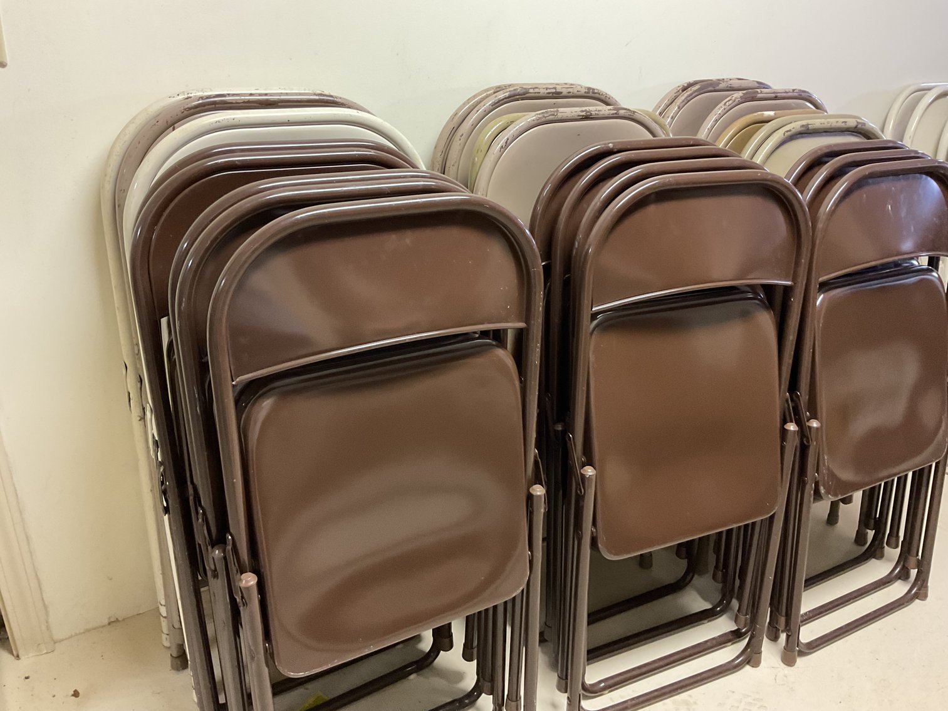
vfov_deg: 48.2
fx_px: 794
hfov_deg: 61.7
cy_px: 356
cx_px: 474
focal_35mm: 29
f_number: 1.8
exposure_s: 1/40
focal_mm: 3
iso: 250
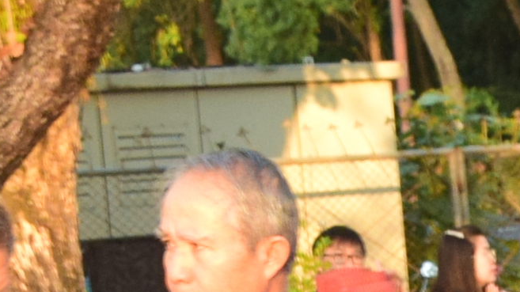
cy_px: 1098
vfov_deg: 2.9
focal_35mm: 409
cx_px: 1301
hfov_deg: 5.1
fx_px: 5637
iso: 1000
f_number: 8
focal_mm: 38
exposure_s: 1/200
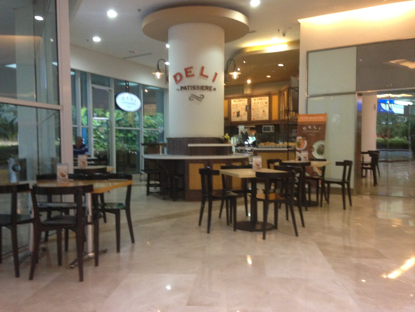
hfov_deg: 55.4
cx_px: 208
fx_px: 396
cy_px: 156
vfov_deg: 42.9
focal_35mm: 33
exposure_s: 1/20
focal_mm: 4.12
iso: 250
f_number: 2.4
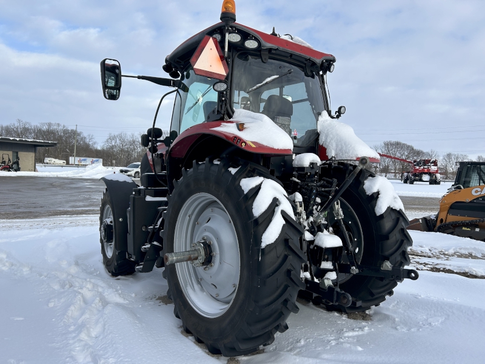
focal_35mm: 26
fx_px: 364
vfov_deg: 53.1
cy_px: 182
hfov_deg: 67.3
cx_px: 242
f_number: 1.5
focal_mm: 5.7
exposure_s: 1/2208
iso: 50
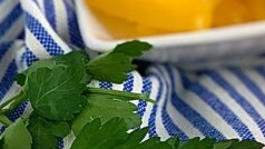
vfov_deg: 6.5
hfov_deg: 11.3
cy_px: -105
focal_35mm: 183
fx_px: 1286
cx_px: 393
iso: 80
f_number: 2.4
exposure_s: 1/122
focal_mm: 6
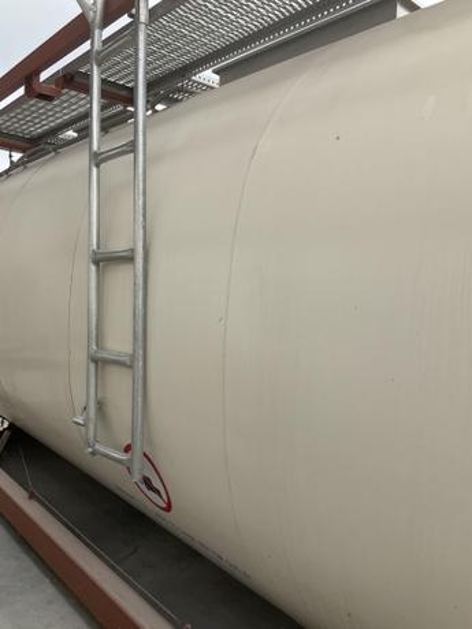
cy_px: 314
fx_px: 527
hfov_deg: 48.2
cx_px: 236
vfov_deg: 61.7
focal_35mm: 29
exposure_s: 1/898
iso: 25
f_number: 1.8
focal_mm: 3
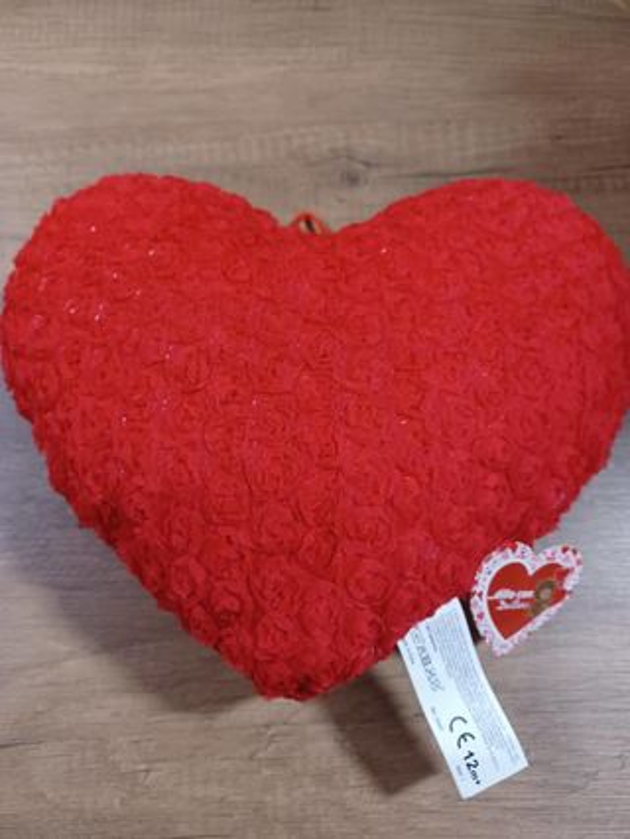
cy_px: 420
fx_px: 606
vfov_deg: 69.4
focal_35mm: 25
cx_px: 315
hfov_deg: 54.9
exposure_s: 1/25
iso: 320
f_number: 1.8
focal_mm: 4.6
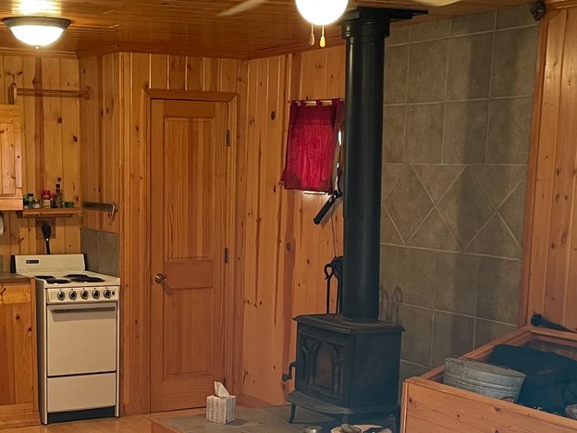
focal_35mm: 63
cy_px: 349
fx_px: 1050
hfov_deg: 30.5
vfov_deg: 22.9
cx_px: 184
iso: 250
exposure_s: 1/60
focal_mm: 4.2
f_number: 1.6
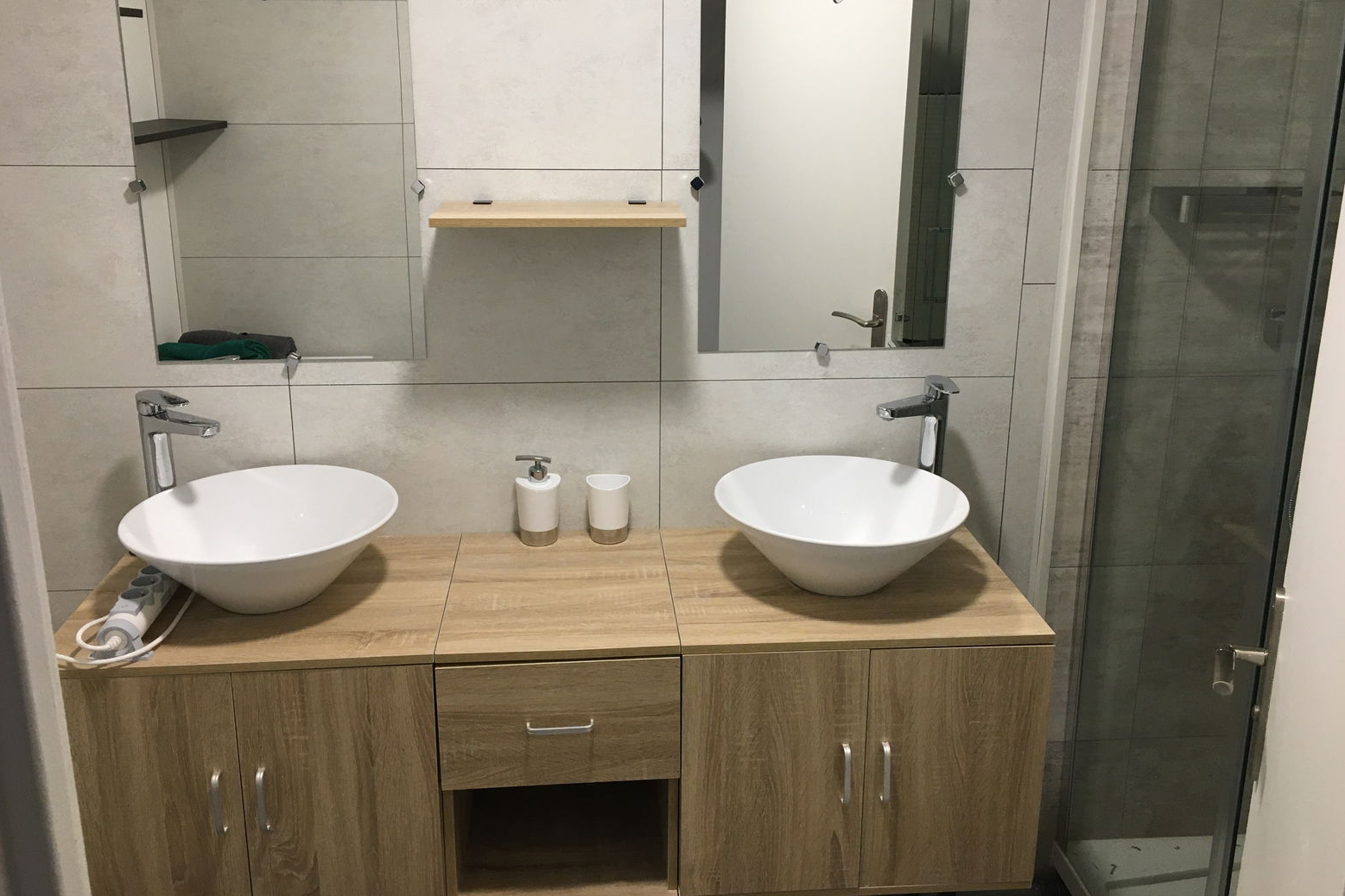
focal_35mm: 31
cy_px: 387
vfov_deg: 42.2
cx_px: 675
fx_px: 1158
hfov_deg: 60.3
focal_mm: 4.15
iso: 50
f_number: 2.2
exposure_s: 1/33
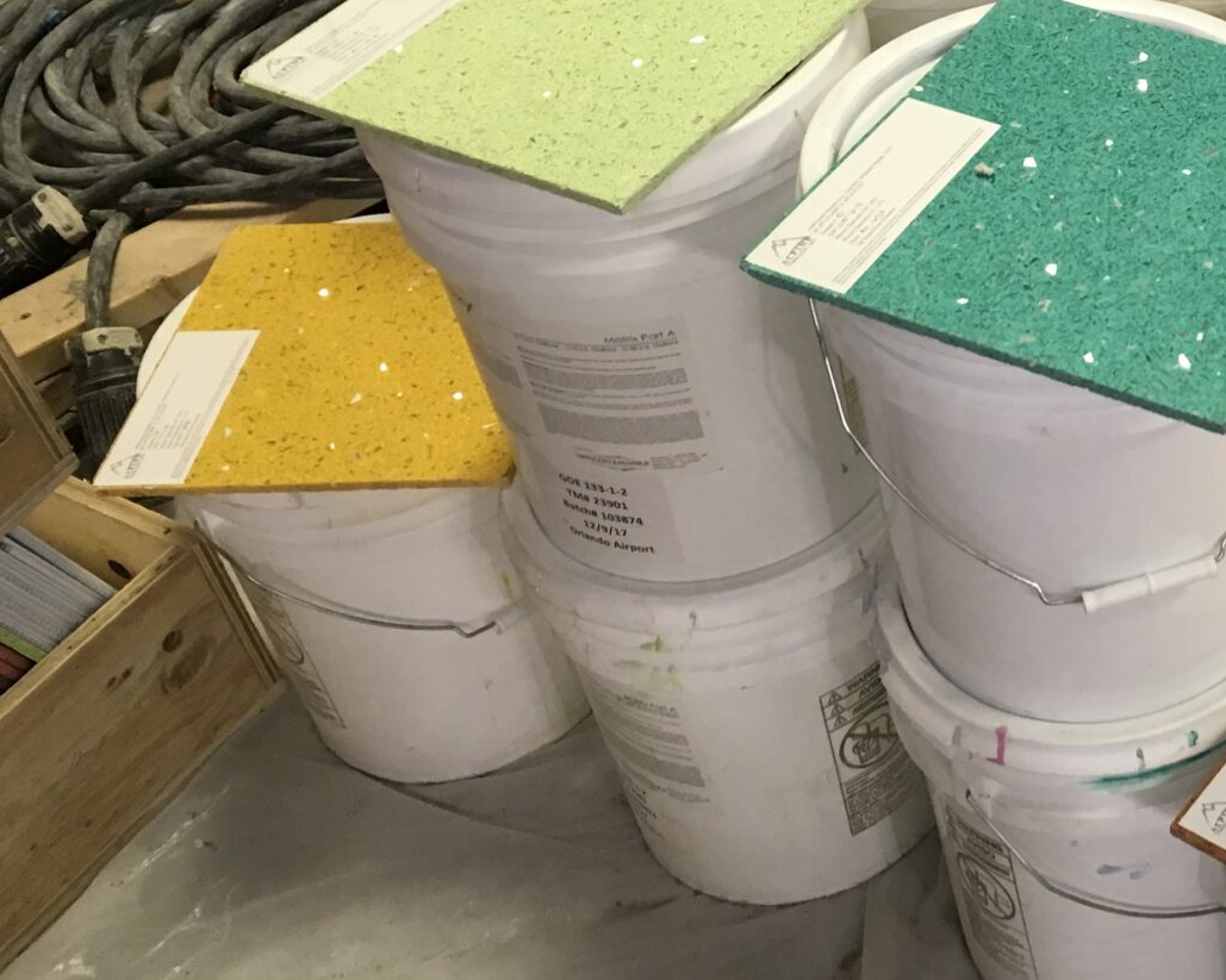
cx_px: 1315
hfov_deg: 28.0
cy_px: 241
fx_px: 2249
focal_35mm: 62
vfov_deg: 24.3
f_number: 2.2
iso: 80
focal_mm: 4.15
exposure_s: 1/30
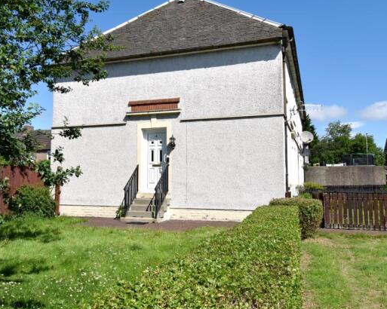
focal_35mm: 36
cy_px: 150
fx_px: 412
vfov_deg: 41.1
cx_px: 155
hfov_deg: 50.0
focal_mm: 20
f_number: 9
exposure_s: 1/320
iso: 100
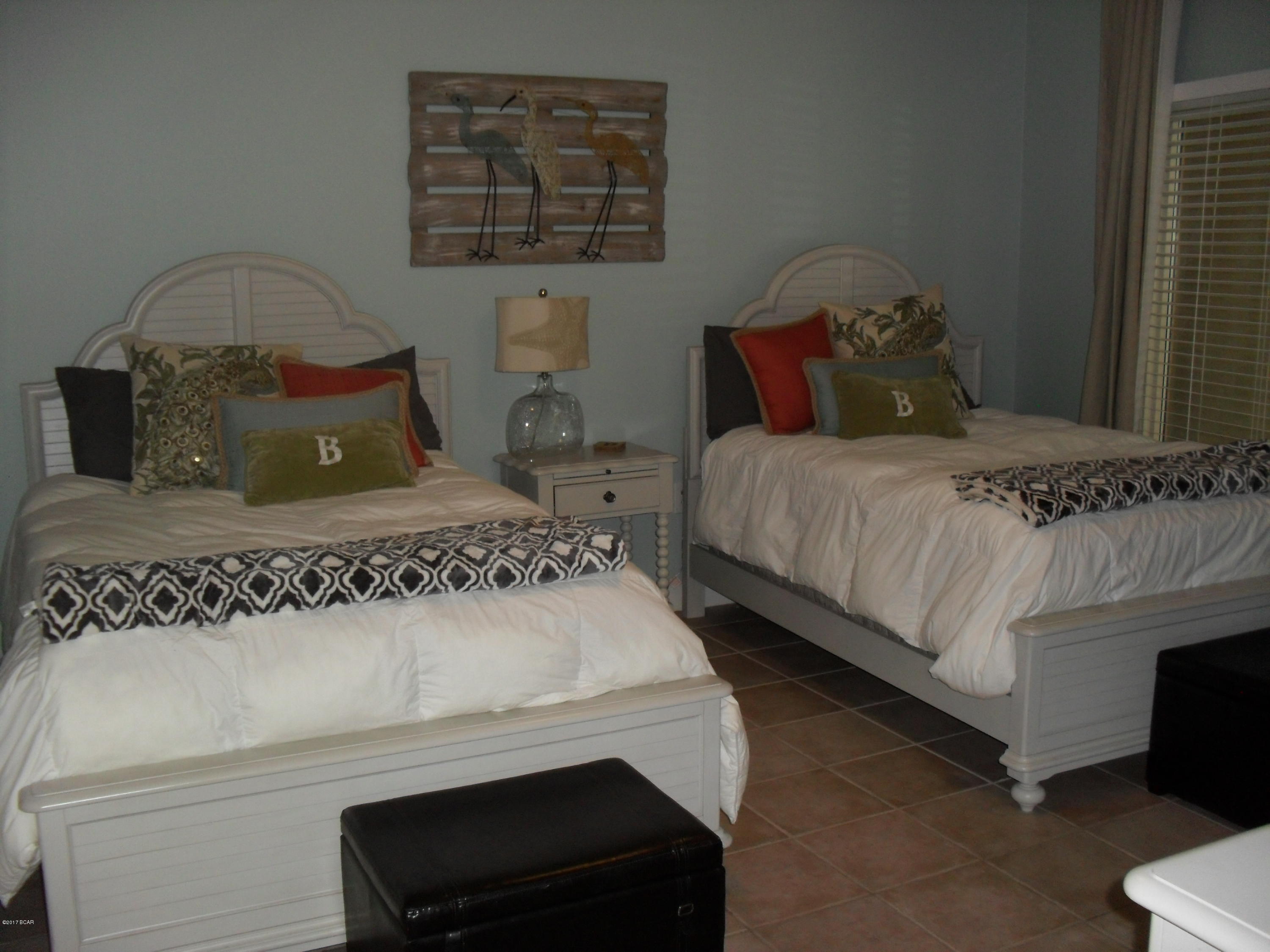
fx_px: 1284
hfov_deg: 52.6
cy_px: 476
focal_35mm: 35
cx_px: 635
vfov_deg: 40.7
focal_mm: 6.3
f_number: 3.2
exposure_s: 1/45
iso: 200
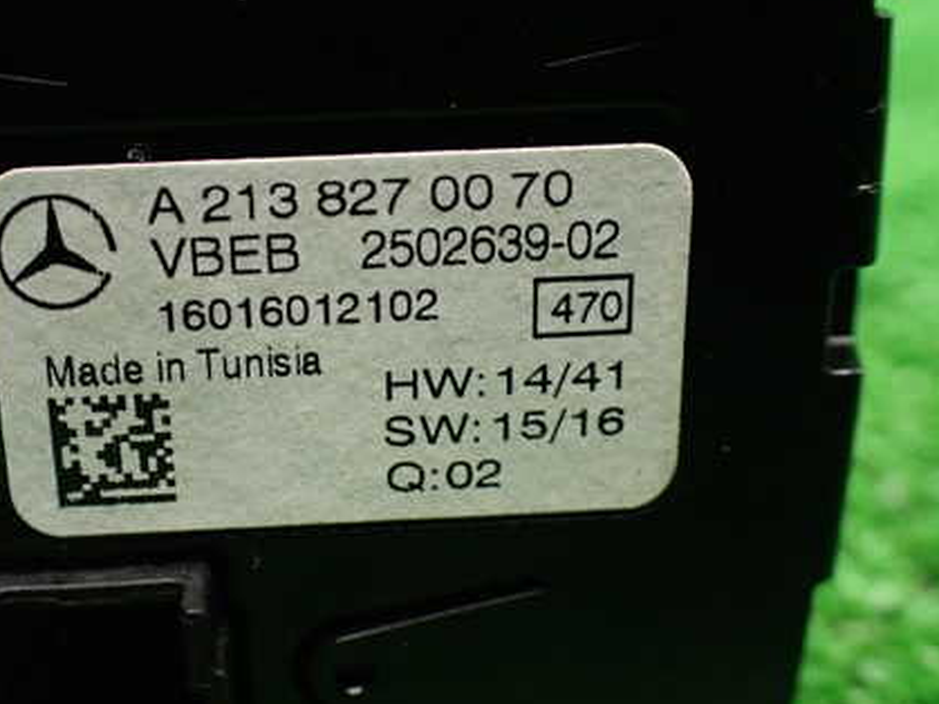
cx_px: 327
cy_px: 343
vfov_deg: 33.6
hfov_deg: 43.4
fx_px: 1166
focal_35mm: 43
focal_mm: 5.4
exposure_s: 1/100
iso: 800
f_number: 2.3
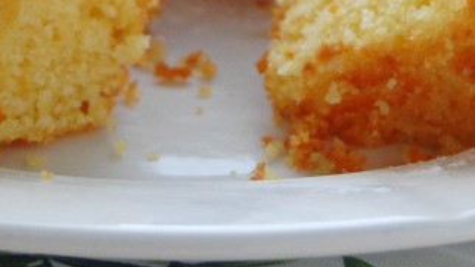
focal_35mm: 244
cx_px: 207
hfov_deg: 8.8
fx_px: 3073
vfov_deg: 4.9
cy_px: -111
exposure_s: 1/40
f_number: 5.6
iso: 800
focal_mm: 50
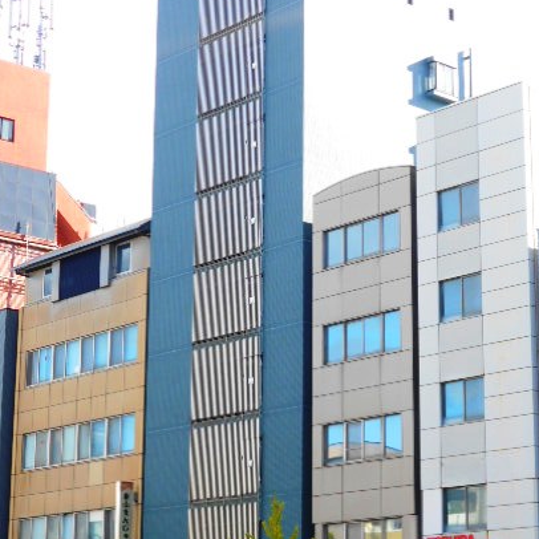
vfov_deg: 18.9
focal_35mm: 92
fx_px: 1621
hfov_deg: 18.9
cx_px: 244
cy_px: 277
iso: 80
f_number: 5.3
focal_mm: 11.6
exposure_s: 1/125
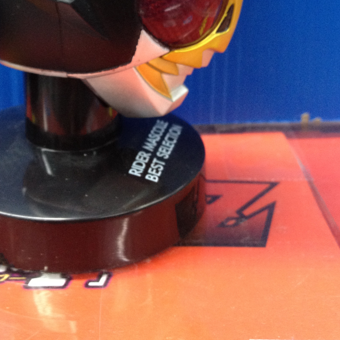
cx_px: 115
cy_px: 15
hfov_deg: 26.7
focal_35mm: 64
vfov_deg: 25.8
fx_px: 711
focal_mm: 4.28
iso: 200
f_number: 2.4
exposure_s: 1/20
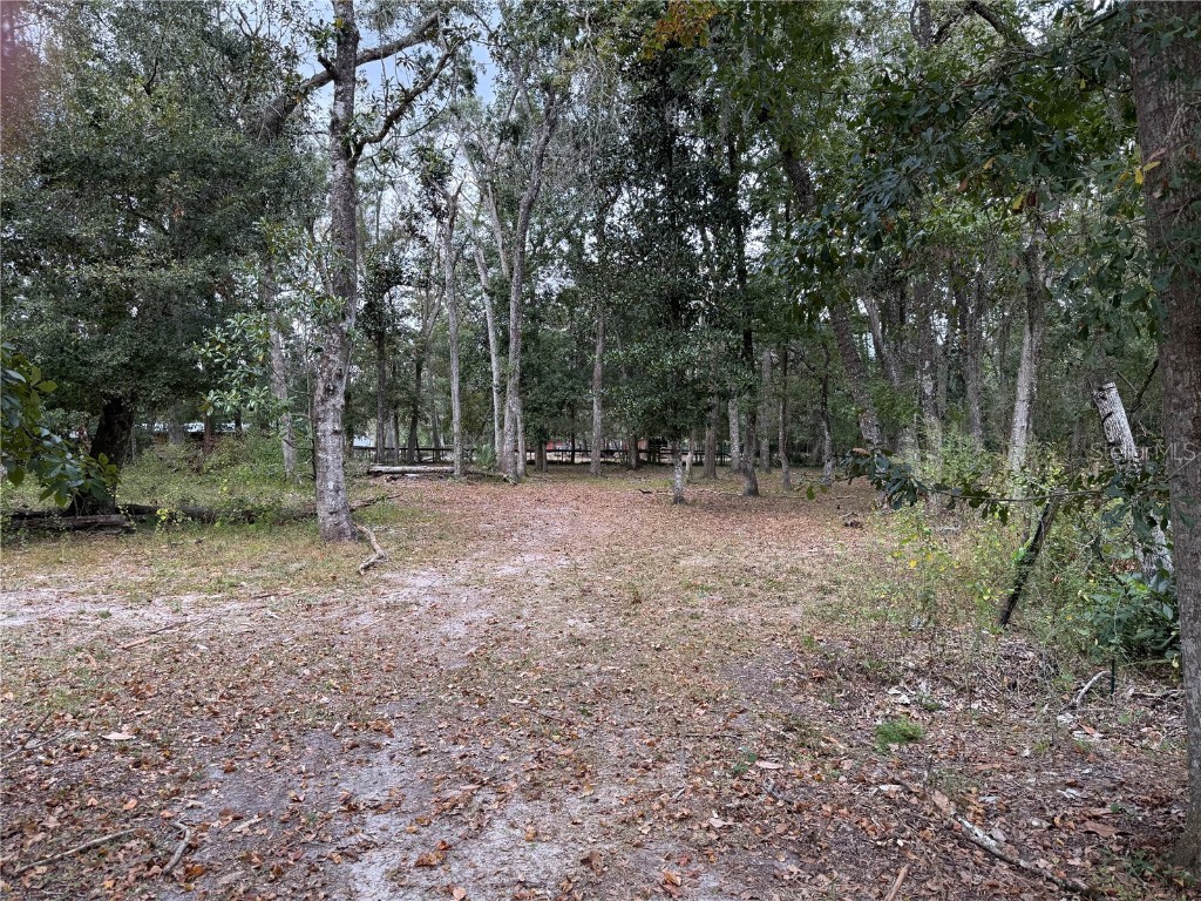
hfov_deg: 71.6
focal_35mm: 24
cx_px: 600
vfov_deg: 56.8
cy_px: 450
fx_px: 833
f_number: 1.78
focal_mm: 6.76
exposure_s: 1/433
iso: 100
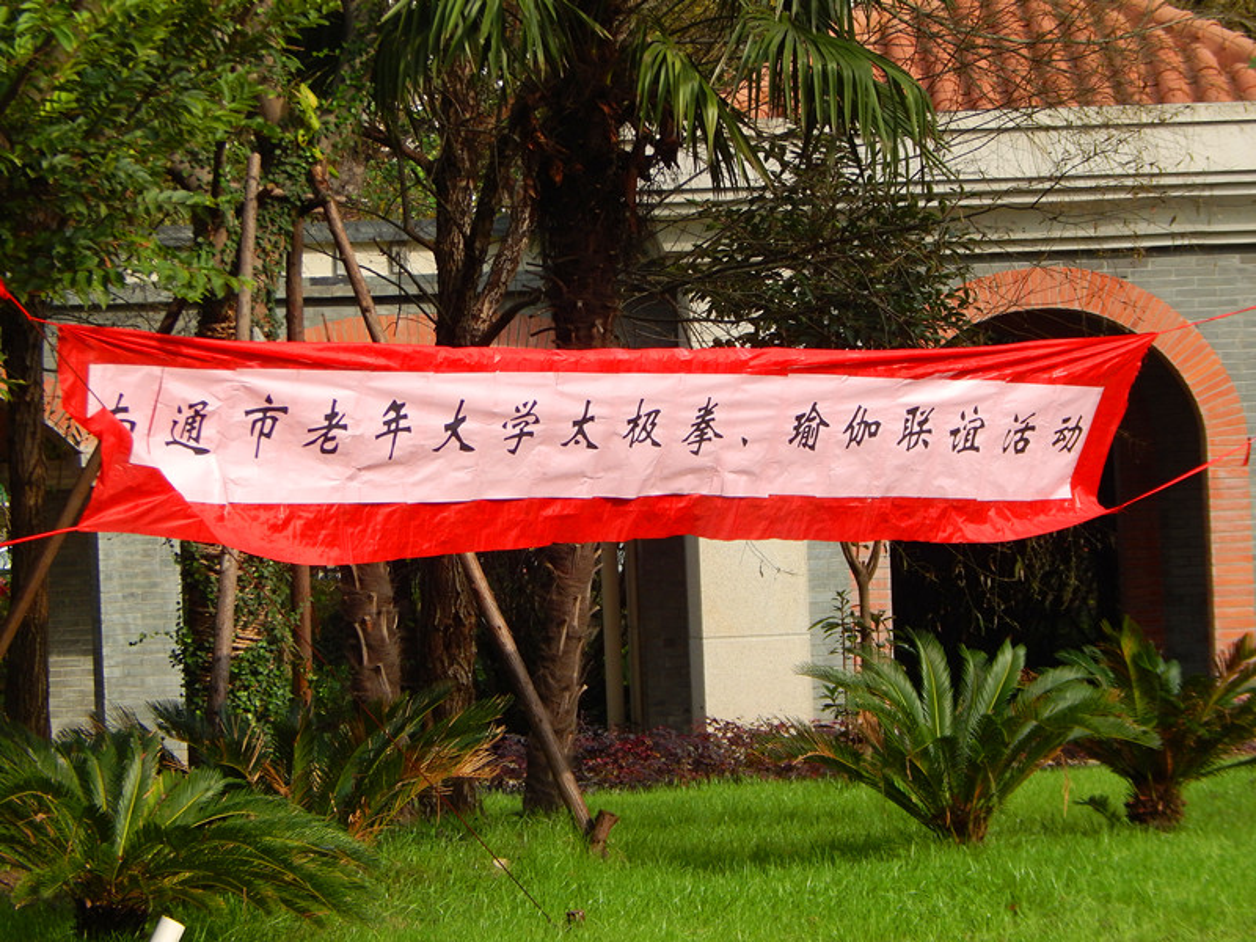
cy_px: 471
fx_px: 5878
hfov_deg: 12.2
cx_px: 628
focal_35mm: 162
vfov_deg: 9.2
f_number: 5.1
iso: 125
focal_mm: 28.7
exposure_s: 1/400
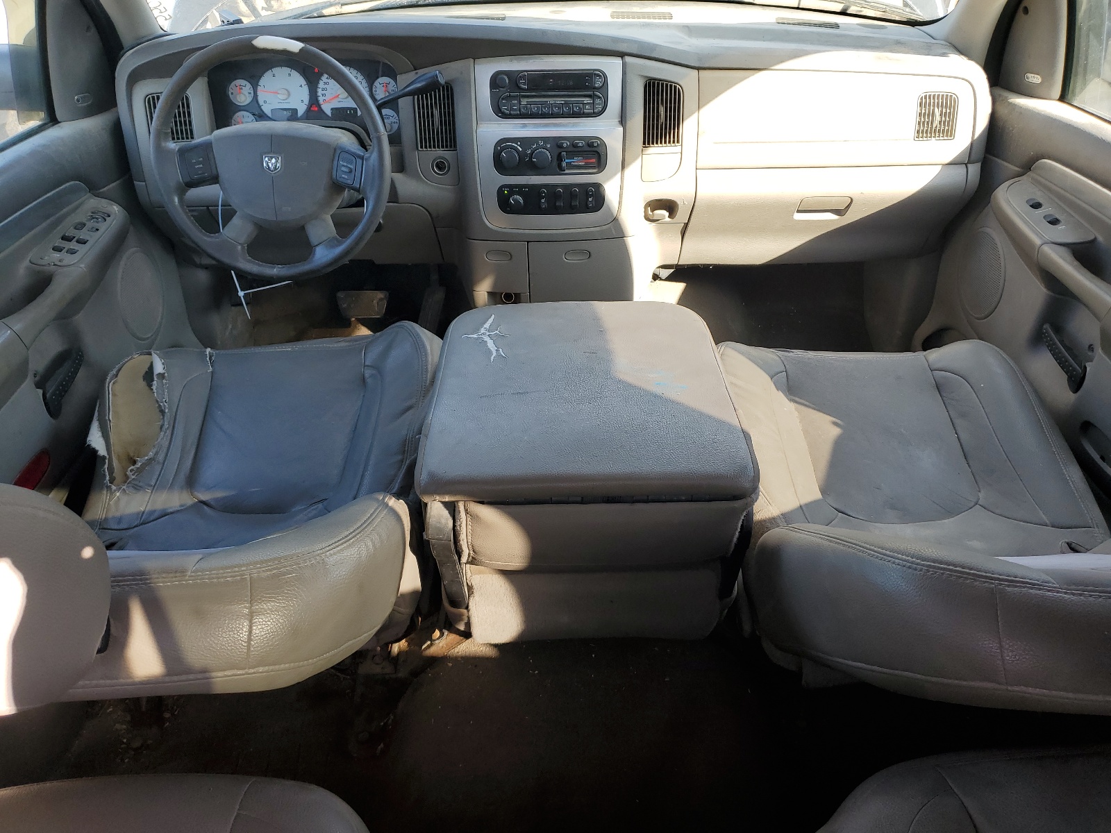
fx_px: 834
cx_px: 556
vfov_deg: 53.1
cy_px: 416
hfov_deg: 67.3
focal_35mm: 26
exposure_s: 1/278
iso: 50
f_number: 1.5
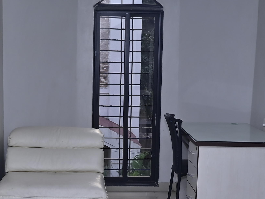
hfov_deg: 27.4
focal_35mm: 71
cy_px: 155
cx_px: 113
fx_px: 544
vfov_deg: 20.5
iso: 400
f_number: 4
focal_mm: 20
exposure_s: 1/160
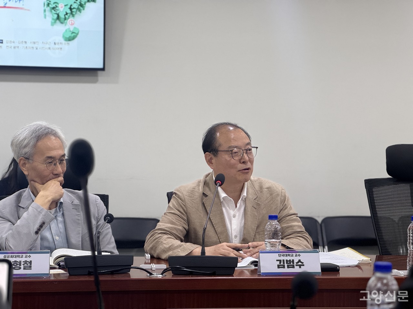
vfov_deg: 19.1
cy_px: 154
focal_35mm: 77
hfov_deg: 25.3
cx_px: 206
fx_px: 919
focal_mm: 9
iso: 200
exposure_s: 1/120
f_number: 2.8
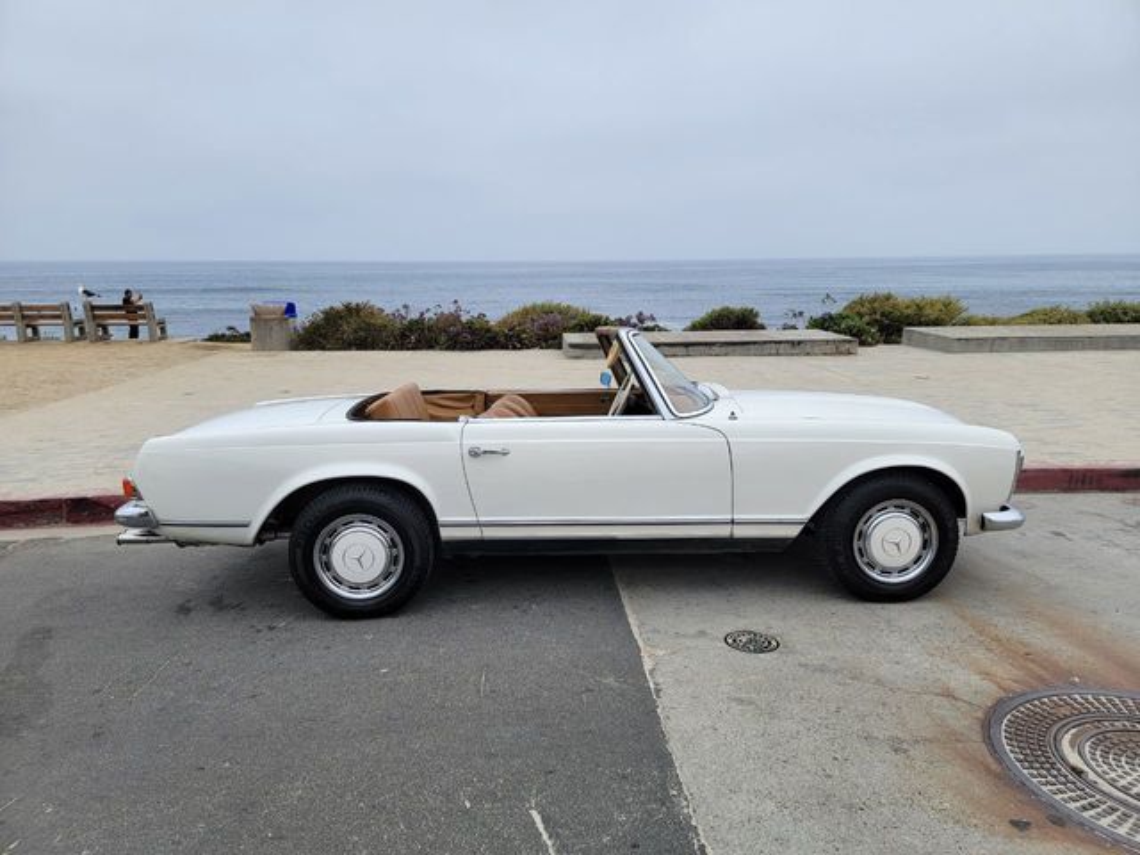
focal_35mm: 24
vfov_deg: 56.8
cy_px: 428
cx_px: 570
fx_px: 790
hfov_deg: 71.6
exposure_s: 1/1163
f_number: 1.8
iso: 16
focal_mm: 6.7
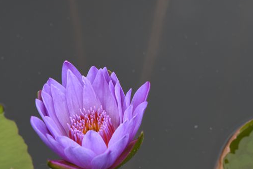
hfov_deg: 9.1
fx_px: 1581
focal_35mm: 225
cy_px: 76
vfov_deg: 6.1
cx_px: 248
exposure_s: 1/60
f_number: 7.1
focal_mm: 110
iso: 100
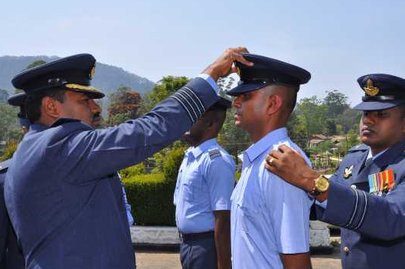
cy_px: 142
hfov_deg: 45.8
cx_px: 227
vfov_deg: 31.4
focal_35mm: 43
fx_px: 478
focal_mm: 25
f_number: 14
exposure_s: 1/160
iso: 200
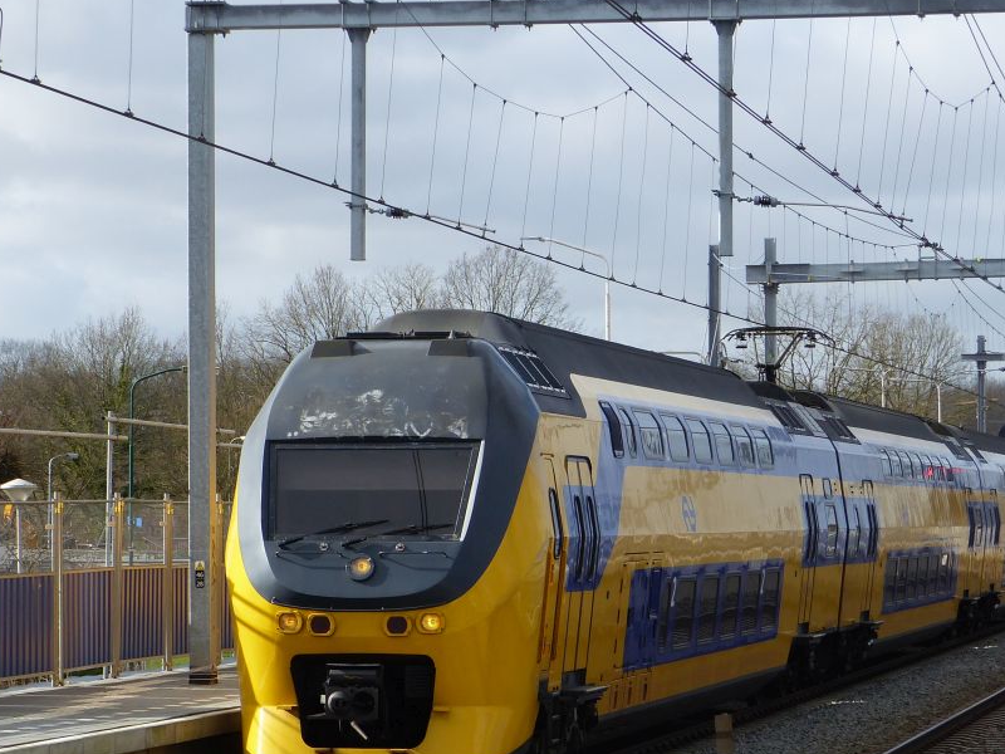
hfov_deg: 12.9
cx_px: 516
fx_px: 4442
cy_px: 549
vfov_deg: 9.7
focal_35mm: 153
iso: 100
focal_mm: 18.3
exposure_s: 1/640
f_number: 4
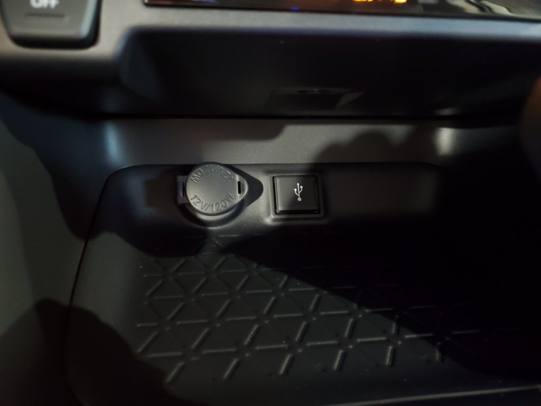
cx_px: 270
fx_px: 406
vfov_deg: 53.1
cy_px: 203
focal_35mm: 26
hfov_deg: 67.3
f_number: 1.5
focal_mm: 4.3
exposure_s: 1/10
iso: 1000
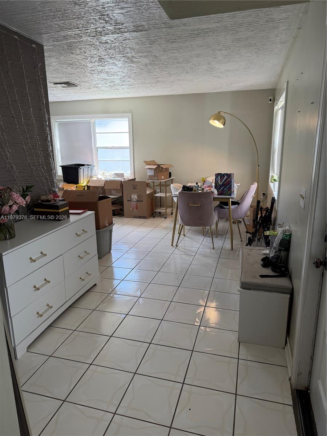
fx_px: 302
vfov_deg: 71.6
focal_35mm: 24
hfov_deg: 56.8
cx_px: 164
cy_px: 218
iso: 160
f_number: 1.78
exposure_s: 1/120
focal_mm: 6.76
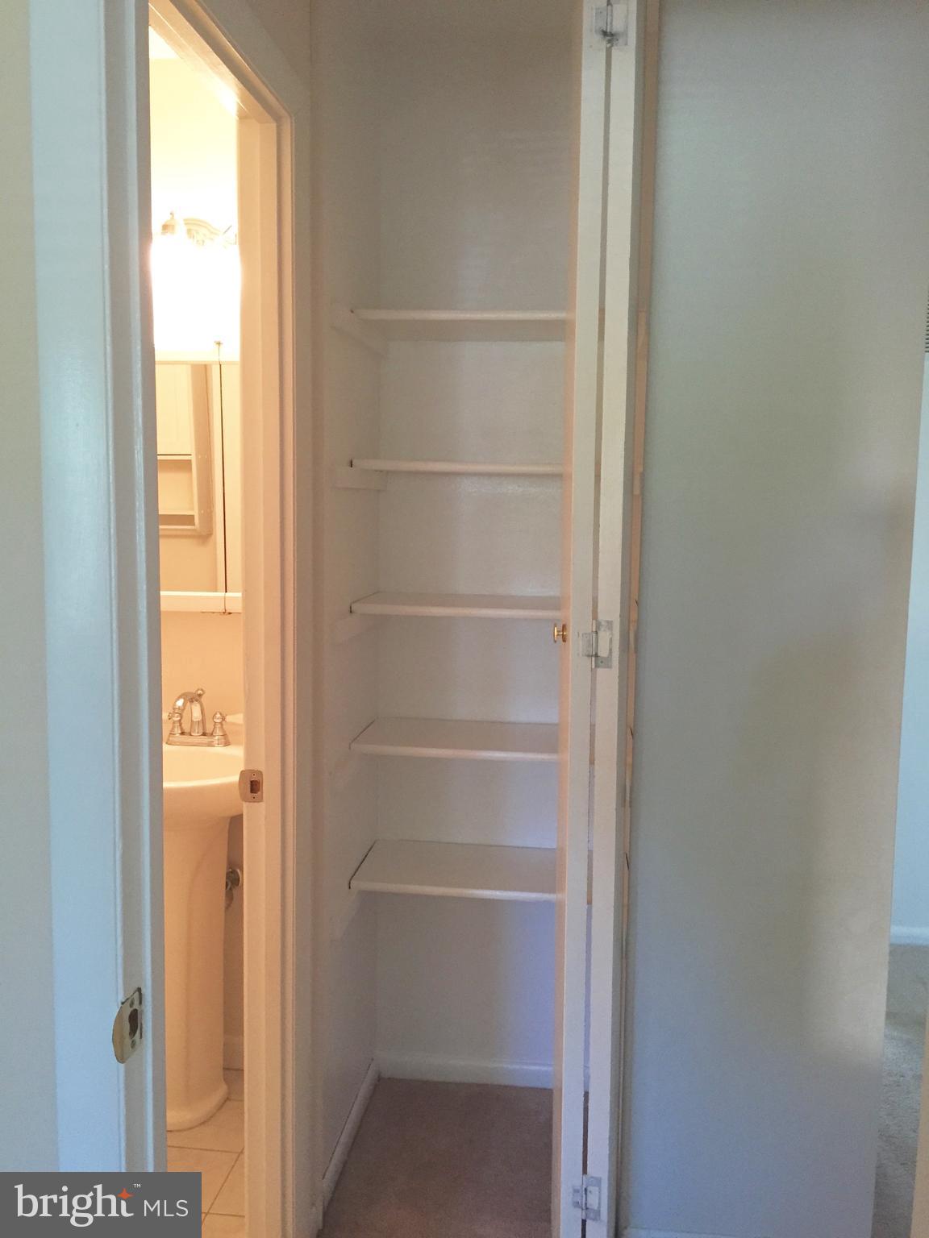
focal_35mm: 29
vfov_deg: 61.7
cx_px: 464
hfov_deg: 48.2
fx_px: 1038
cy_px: 619
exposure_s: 1/30
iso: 200
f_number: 2.2
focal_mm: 4.15
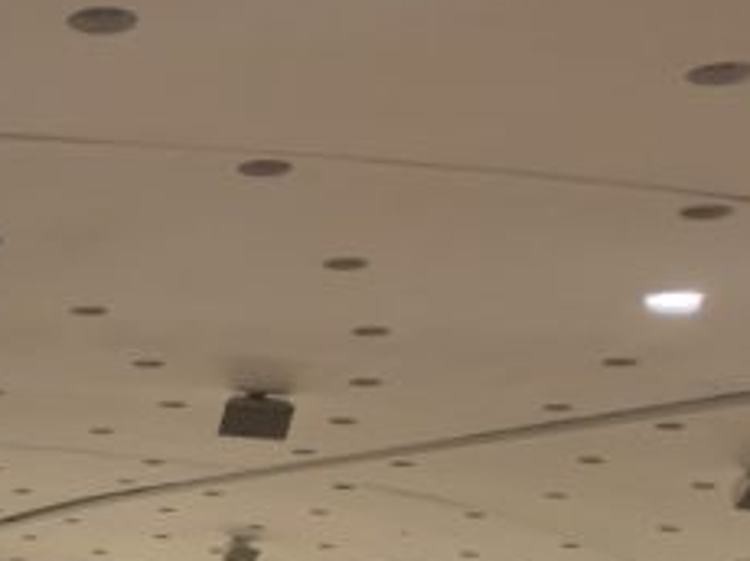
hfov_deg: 21.3
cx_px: -95
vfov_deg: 15.6
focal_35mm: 87
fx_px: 1883
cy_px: 842
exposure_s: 1/33
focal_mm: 4.25
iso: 250
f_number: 1.8
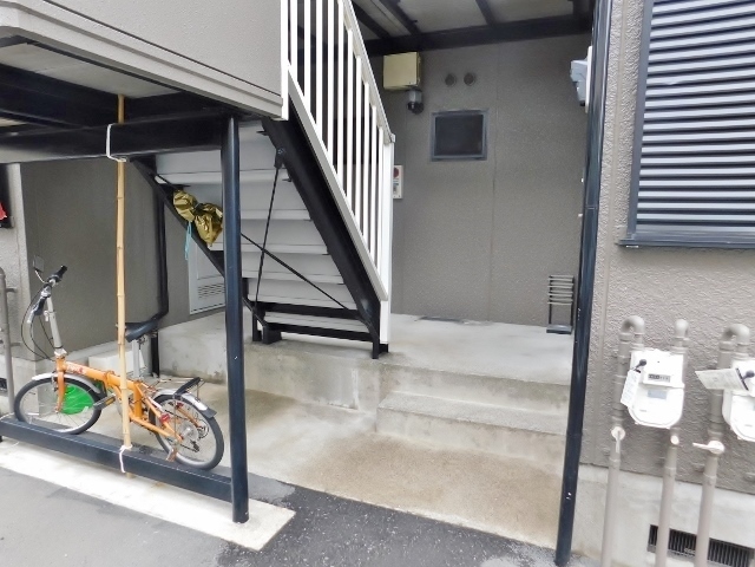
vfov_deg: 58.9
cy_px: 284
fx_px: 502
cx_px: 378
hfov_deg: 73.9
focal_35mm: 23
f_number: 3
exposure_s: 1/80
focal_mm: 4
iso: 125
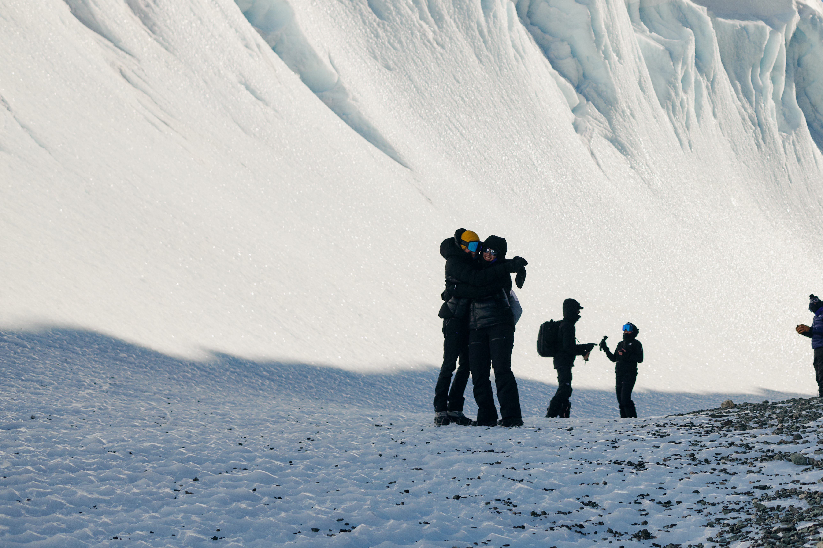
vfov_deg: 24.0
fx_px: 1280
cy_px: 162
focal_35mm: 56
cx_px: 636
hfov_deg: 34.7
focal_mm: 35
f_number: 3.5
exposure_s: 1/1250
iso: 100
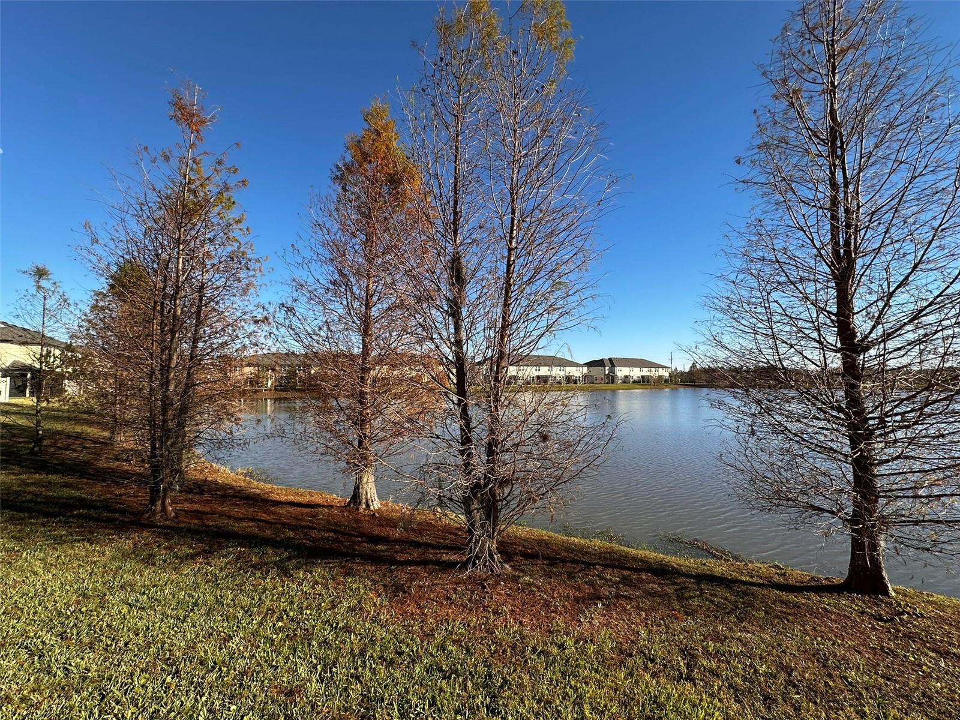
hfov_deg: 102.1
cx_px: 480
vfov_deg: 85.7
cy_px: 360
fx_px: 388
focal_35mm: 14
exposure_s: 1/1147
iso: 40
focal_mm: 2.22
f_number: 2.2
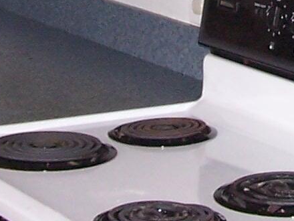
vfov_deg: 7.4
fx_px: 1690
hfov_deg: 9.8
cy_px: -100
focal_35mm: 199
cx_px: 332
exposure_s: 1/60
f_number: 2.8
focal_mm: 6.3
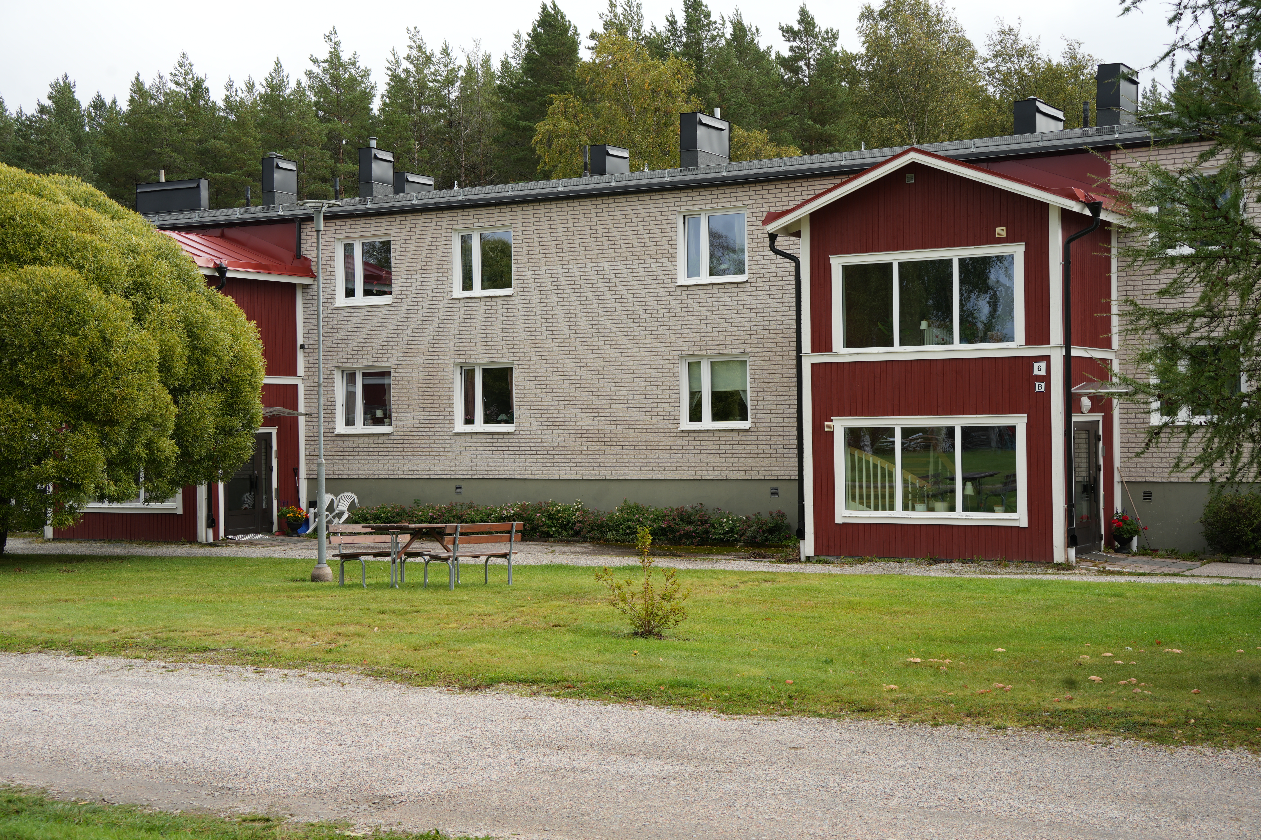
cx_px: 630
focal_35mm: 50
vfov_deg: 27.0
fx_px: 1751
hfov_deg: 39.6
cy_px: 420
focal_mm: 50
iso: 100
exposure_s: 1/50
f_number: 9
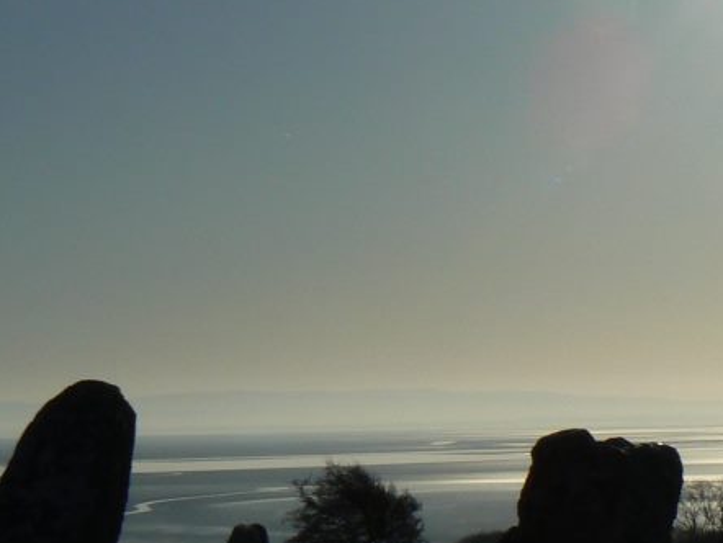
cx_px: 483
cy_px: 257
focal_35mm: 133
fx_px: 2779
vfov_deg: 11.2
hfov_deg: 14.8
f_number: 8
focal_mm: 8.2
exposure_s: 1/1600
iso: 80
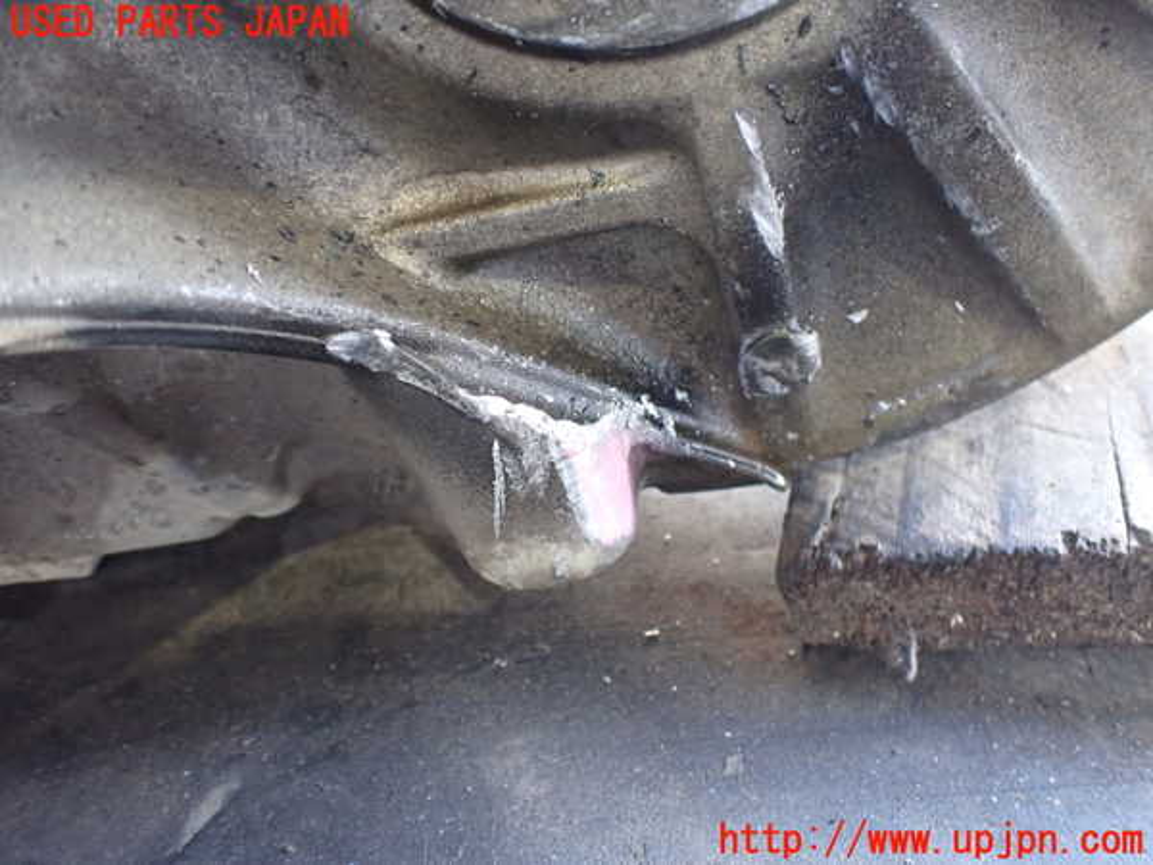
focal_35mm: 30
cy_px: 432
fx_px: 999
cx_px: 576
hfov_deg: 60.0
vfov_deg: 46.8
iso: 1000
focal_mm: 5.4
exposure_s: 1/30
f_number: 2.3
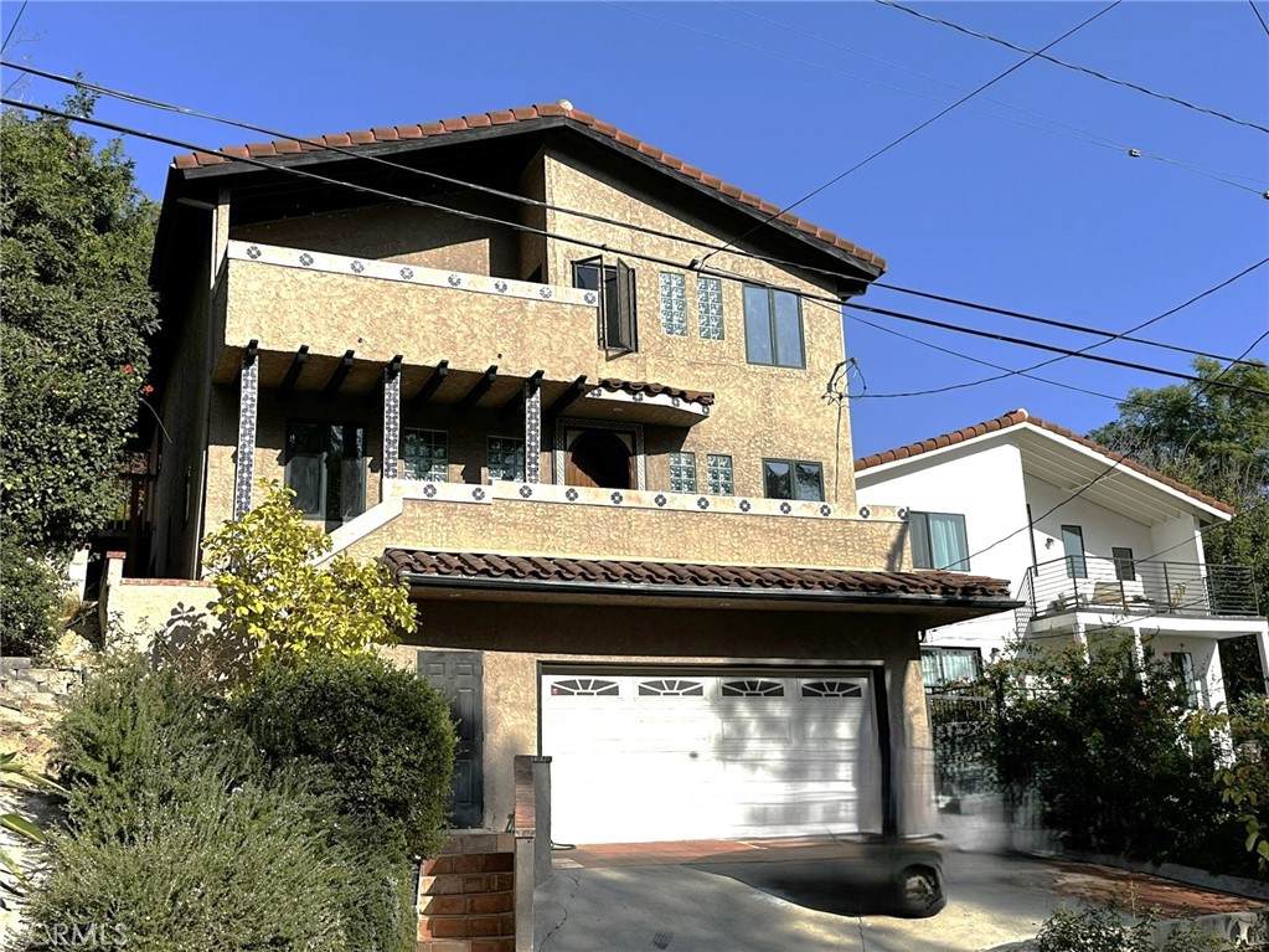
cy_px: 476
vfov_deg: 38.7
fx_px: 1356
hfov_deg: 50.1
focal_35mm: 37
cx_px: 634
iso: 80
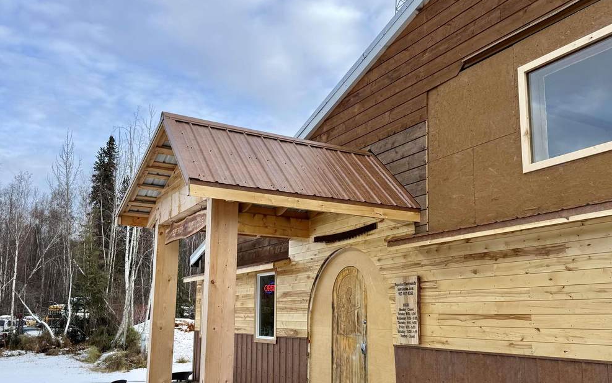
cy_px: 224
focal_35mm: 33
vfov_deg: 38.2
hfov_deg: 58.1
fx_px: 550
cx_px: 297
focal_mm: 6.76
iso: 80
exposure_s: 1/1215
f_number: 1.78
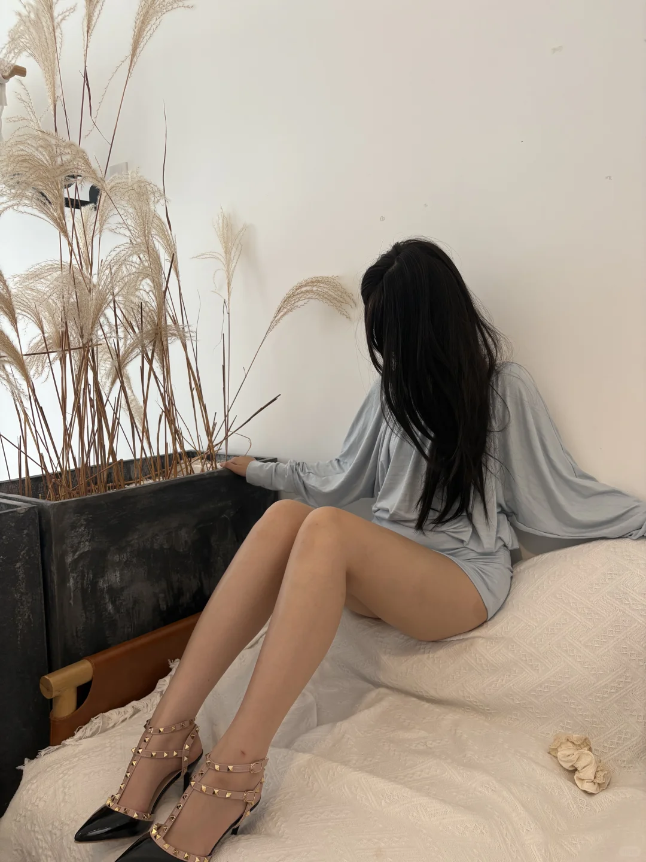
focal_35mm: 26
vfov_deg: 67.3
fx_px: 647
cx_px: 323
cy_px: 431
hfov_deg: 53.1
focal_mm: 5.96
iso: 125
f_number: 1.6
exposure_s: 1/50
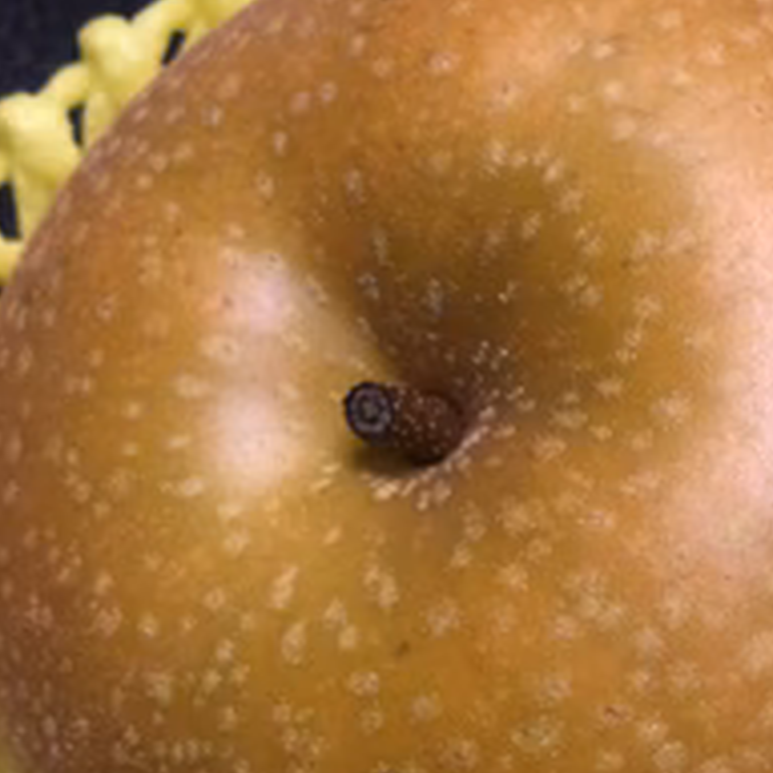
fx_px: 1440
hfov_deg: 29.5
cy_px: 640
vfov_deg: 29.2
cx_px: 596
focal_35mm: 57
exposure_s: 1/30
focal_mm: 3.3
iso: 160
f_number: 2.4
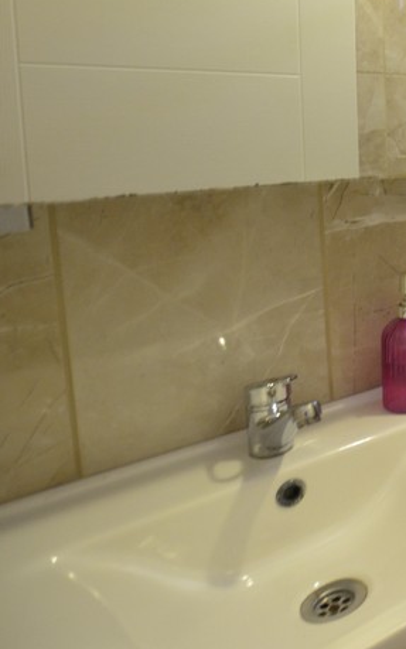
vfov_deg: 54.6
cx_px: 690
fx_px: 602
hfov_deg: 23.6
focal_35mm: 34
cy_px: 178
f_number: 3.5
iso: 1400
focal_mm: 10
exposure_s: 1/30
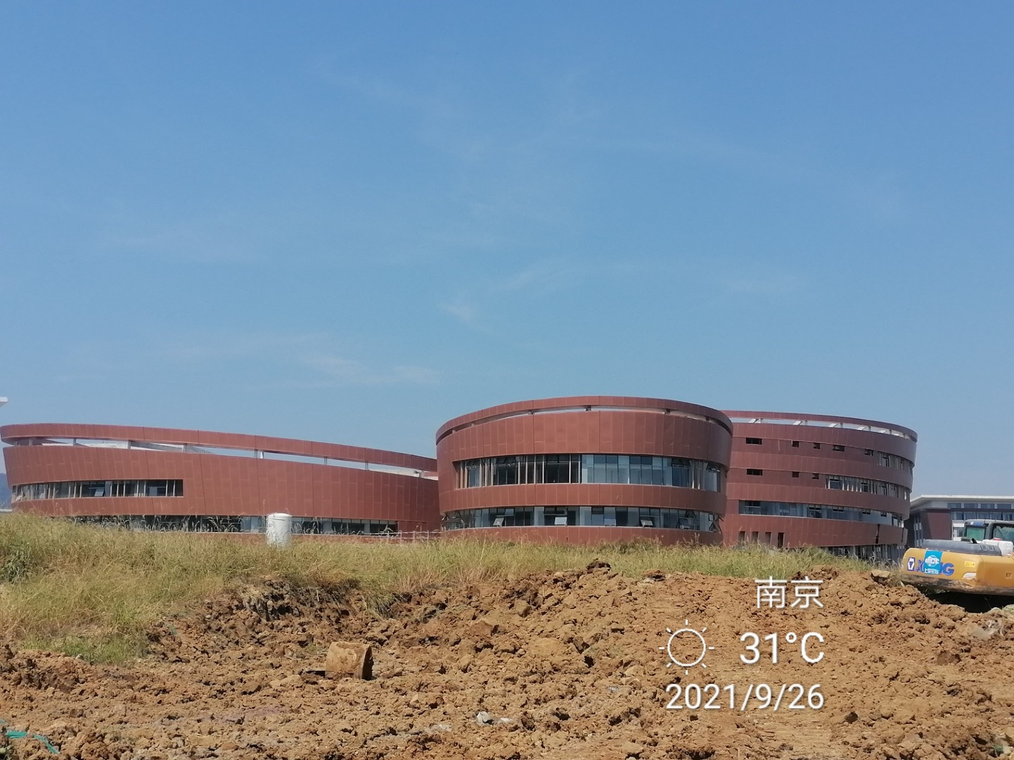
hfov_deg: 42.1
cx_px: 507
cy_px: 380
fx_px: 1318
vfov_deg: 32.2
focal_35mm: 45
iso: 50
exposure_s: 1/2119
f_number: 1.8
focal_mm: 5.4
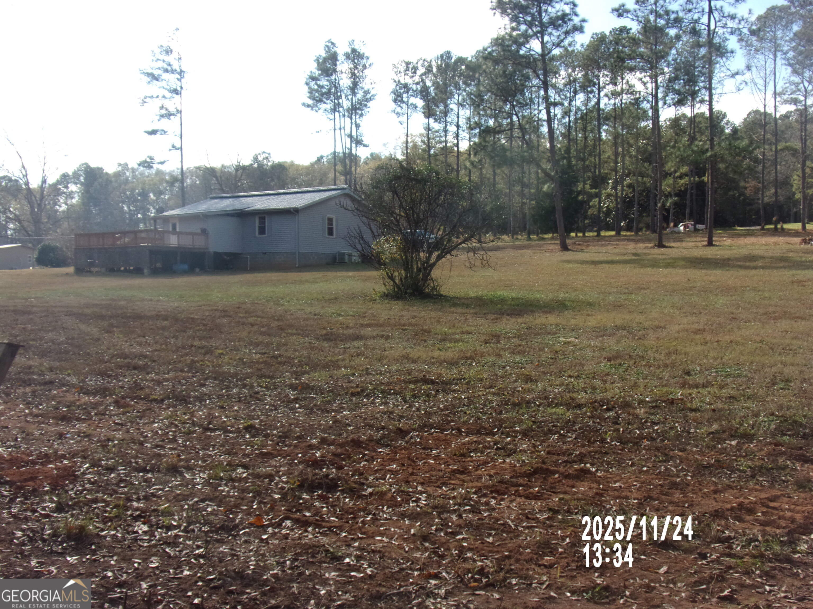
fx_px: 775
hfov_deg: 55.4
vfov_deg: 42.9
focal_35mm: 33
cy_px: 304
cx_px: 406
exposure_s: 1/500
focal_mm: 5.9
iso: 80
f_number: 3.7
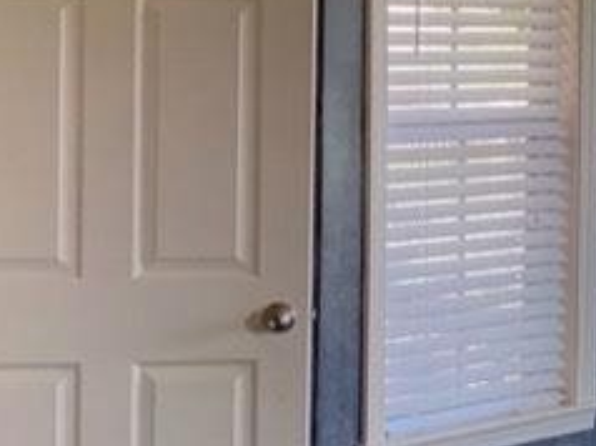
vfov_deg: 13.2
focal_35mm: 112
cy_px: 128
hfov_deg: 15.4
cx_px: 1029
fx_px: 1926
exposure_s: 1/120
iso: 64
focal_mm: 4.25
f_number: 1.8
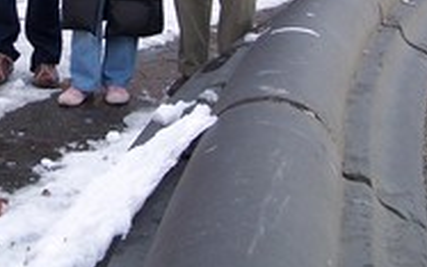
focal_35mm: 97
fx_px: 1129
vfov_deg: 13.1
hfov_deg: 21.0
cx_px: 55
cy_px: -73
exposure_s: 1/125
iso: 80
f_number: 2.8
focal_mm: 6.3
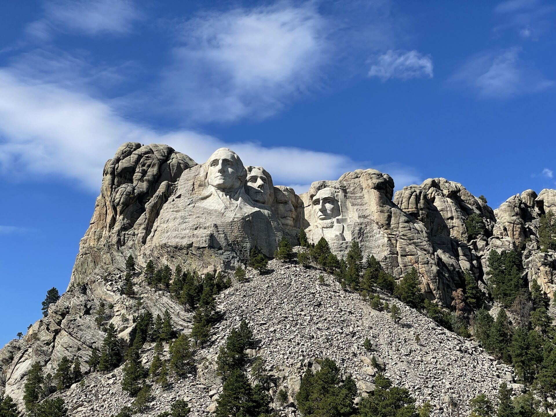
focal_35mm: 52
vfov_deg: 28.0
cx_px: 278
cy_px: 208
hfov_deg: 36.8
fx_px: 835
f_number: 2
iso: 25
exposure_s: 1/2179
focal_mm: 6
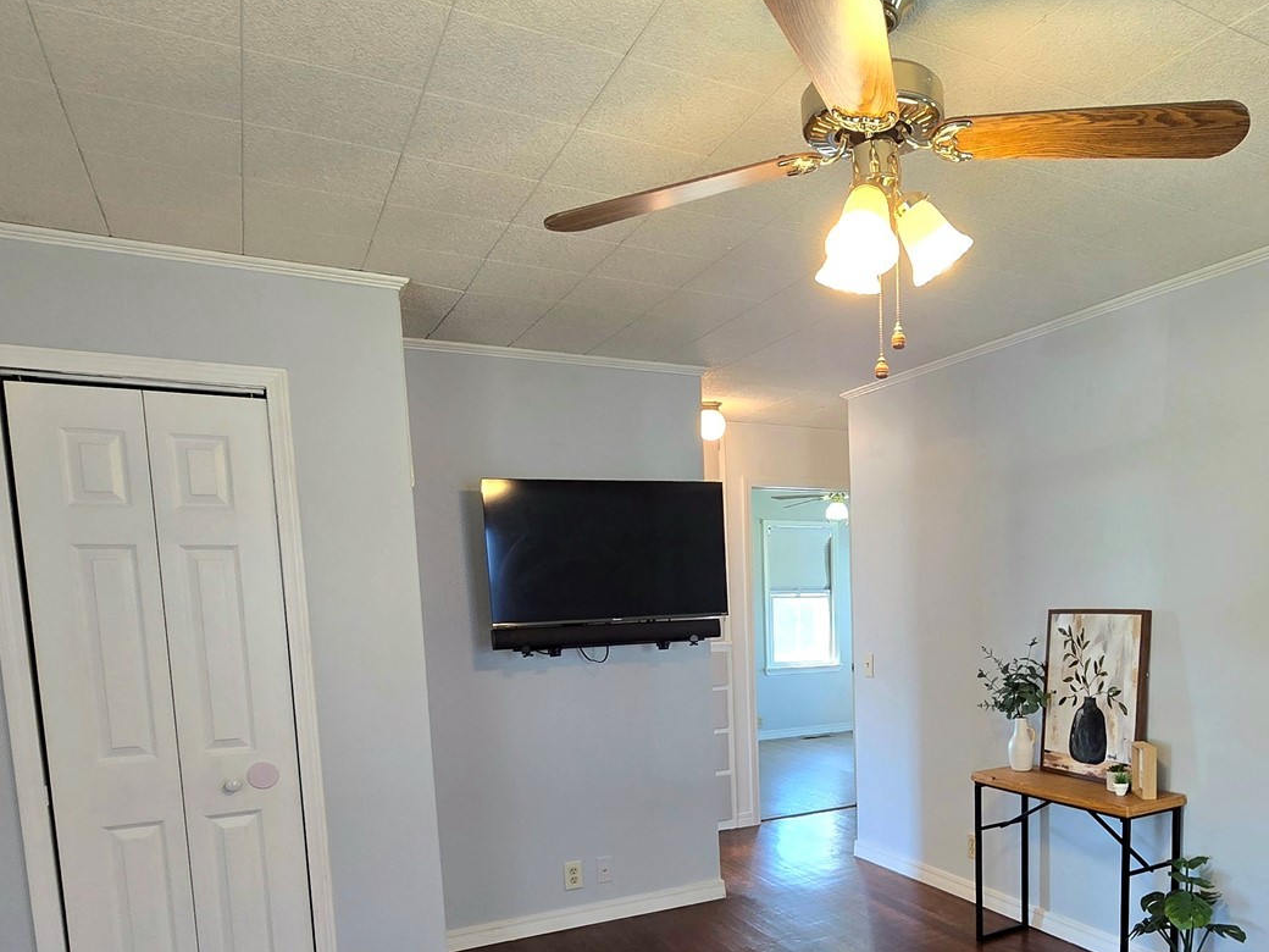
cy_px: 690
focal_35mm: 24
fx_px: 880
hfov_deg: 70.0
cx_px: 820
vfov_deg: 54.7
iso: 125
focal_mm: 2.2
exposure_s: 1/60.2
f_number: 2.2
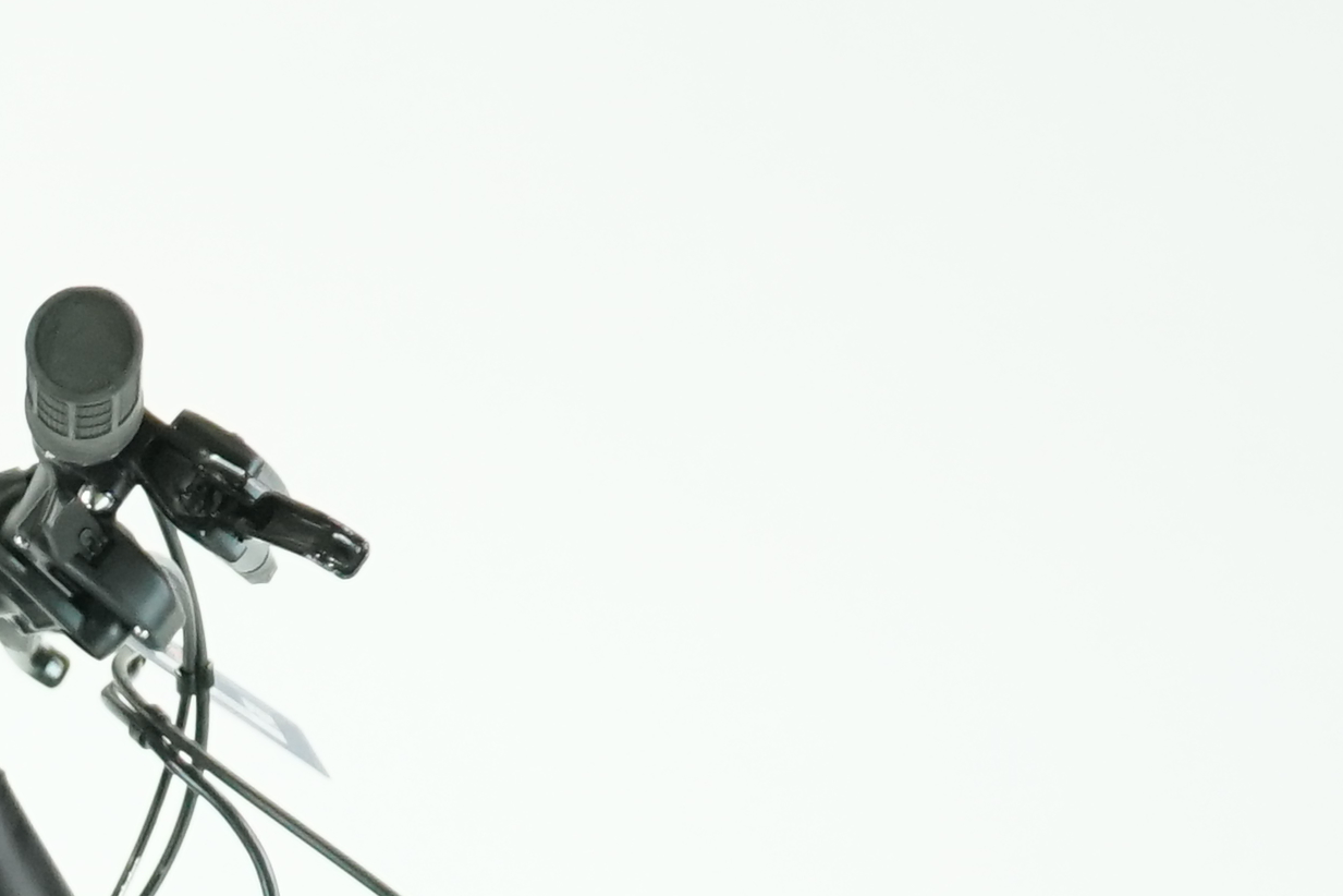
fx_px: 9438
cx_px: -1087
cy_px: 1926
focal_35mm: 253
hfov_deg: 7.9
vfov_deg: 5.3
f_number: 5
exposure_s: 1/200
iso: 2500
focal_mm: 52
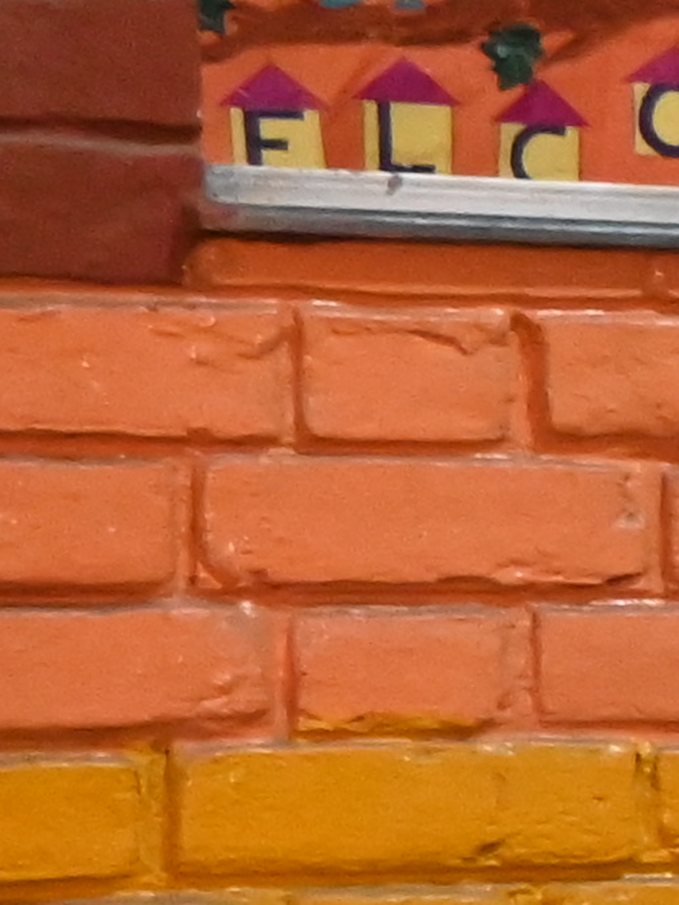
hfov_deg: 5.6
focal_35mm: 190
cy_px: 901
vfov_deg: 10.3
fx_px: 4969
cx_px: 3509
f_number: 3.5
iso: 3200
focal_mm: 16
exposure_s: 1/125
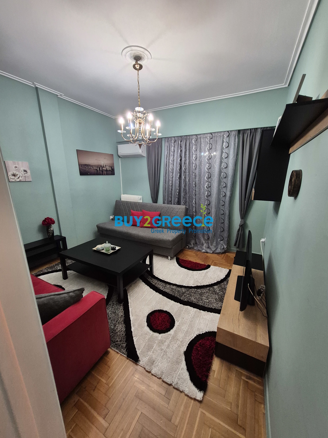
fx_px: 164
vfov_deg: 106.2
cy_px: 219
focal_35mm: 13
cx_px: 164
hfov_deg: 89.9
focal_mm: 1.74
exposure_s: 1/50
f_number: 2.2
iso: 250
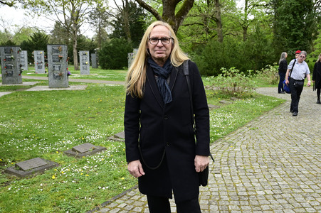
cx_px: 160
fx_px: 258
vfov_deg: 44.9
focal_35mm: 29
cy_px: 106
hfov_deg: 63.7
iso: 640
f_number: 7.1
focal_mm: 29
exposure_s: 1/250
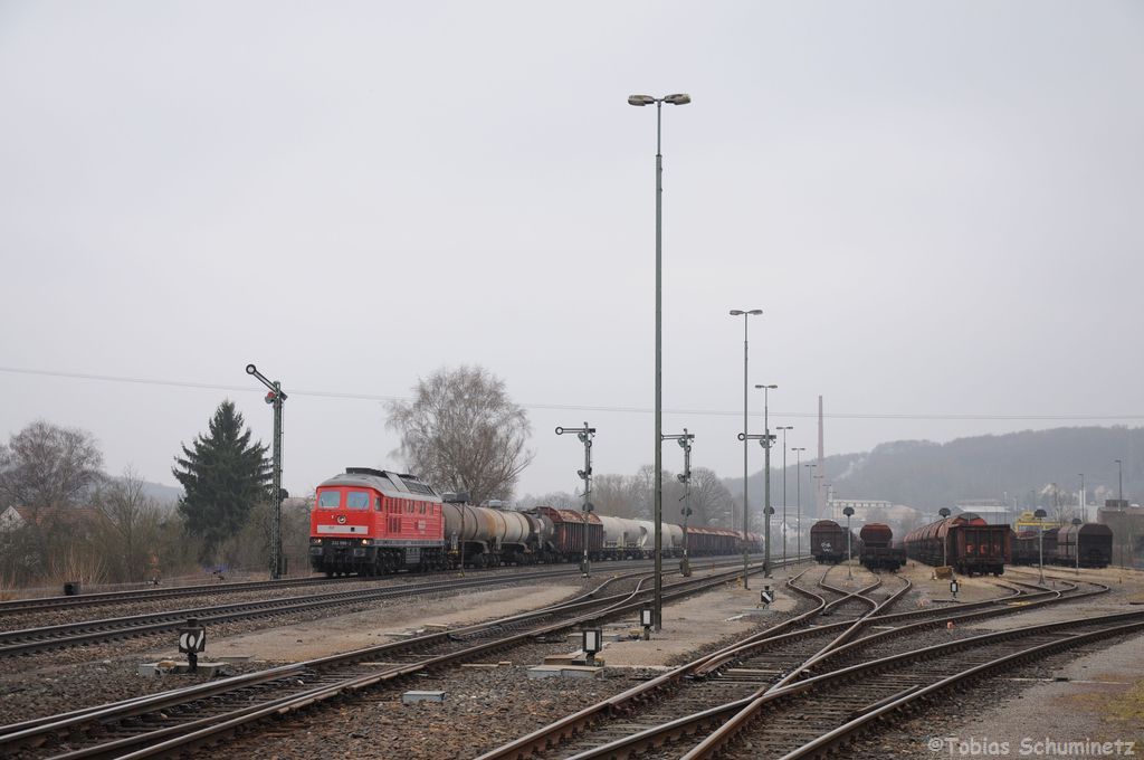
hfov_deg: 28.1
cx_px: 572
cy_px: 380
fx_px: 2285
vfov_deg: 18.9
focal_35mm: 72
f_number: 6.3
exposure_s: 1/500
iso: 400
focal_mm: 48
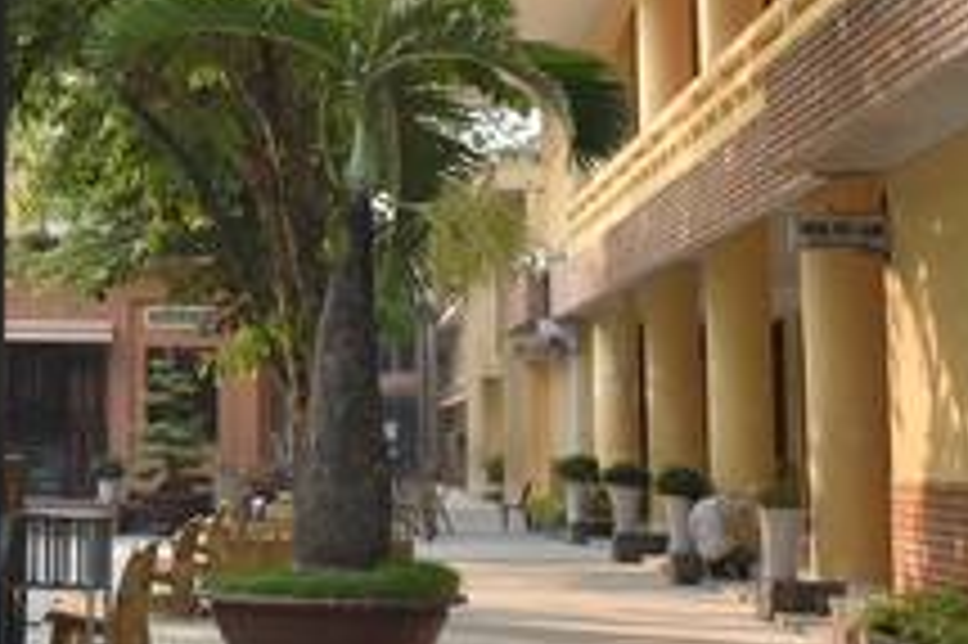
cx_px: -189
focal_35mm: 103
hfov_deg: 18.8
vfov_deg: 13.0
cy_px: -68
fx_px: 2767
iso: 200
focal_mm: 34
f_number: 5.6
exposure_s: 1/100
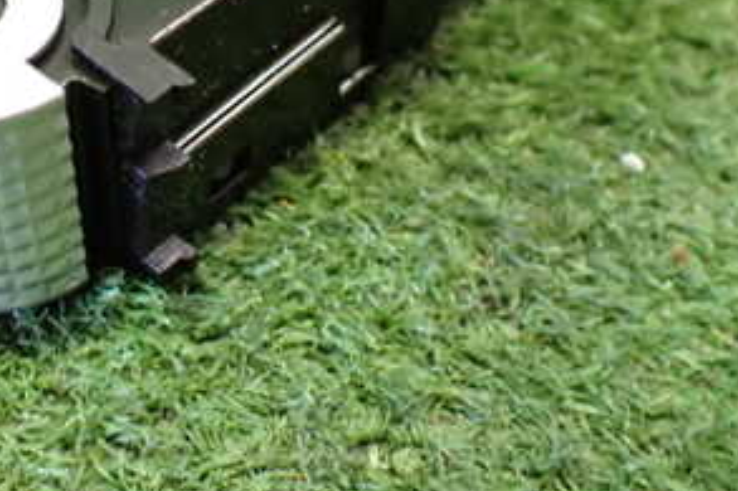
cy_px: 68
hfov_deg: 30.6
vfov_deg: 20.9
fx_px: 1311
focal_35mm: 64
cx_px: 136
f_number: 2.3
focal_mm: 5.4
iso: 1000
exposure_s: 1/30
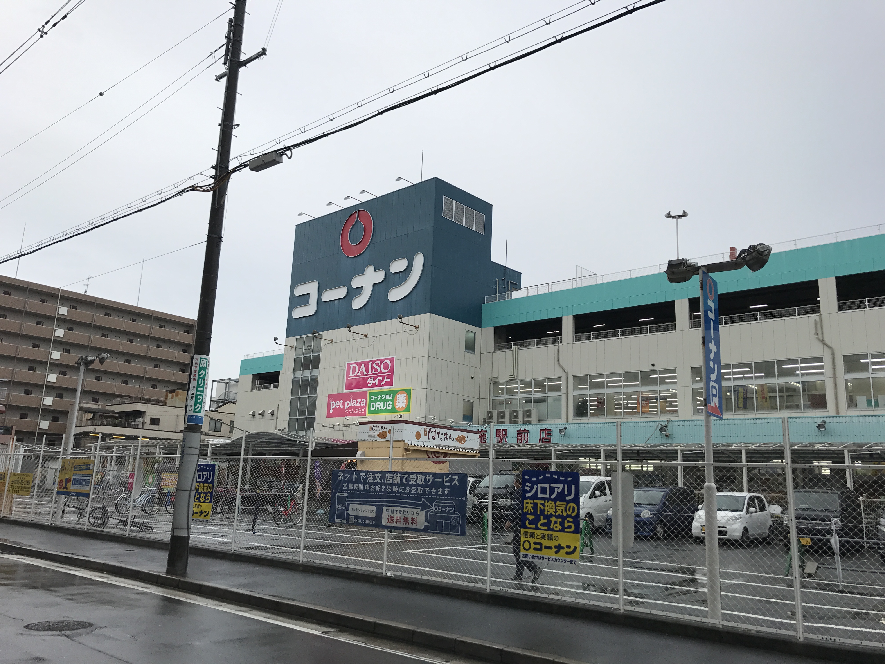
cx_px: 442
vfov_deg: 49.7
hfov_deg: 63.4
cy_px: 332
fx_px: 716
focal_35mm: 28
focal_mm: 3.99
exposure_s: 1/441
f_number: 1.8
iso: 20
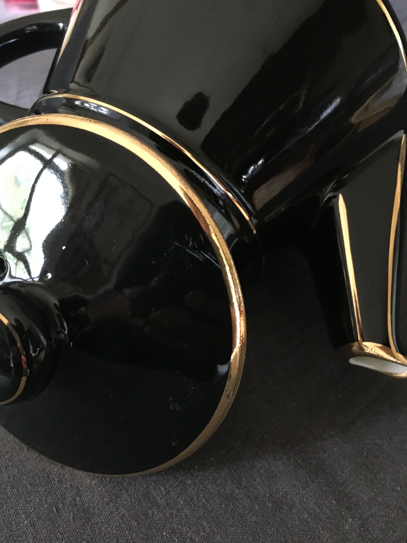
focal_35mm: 29
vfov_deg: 61.7
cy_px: 272
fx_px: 455
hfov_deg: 48.2
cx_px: 204
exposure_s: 1/17
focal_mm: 4.15
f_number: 2.2
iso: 400
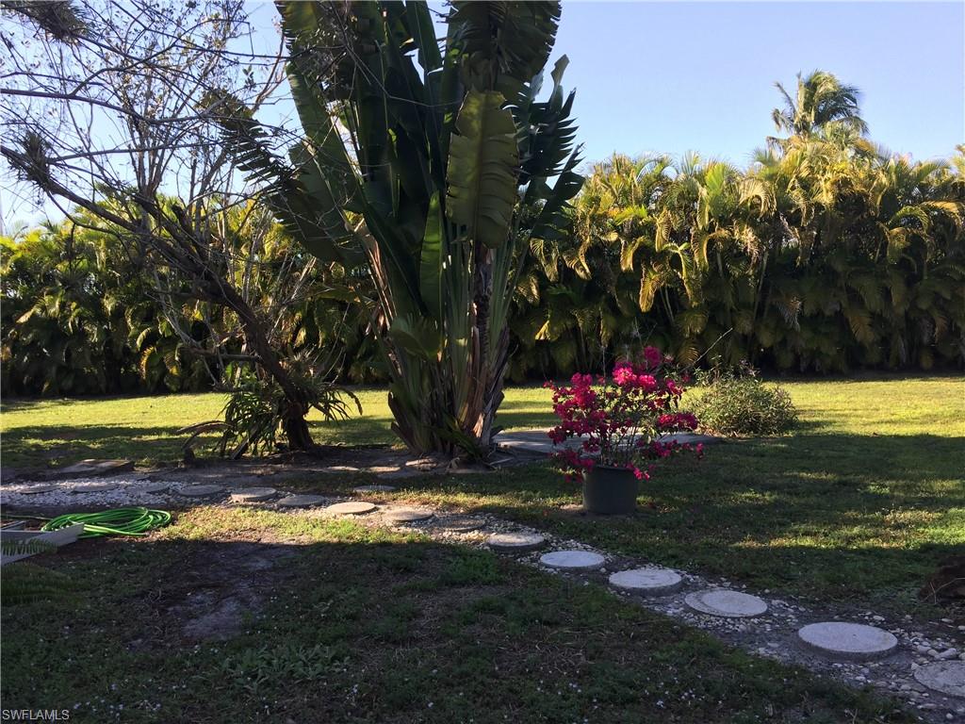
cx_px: 482
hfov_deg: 61.7
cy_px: 362
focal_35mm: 29
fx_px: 808
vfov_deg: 48.2
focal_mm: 4.15
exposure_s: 1/534
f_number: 2.2
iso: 32
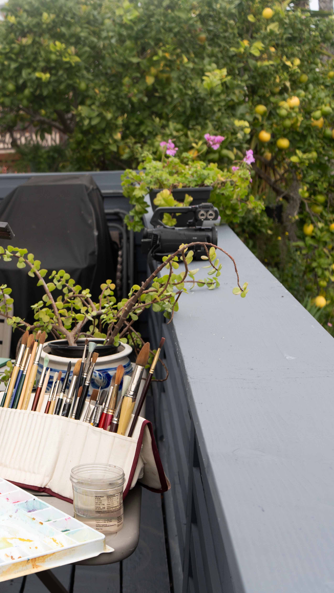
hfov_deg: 18.5
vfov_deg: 34.9
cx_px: -116
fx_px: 945
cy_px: 302
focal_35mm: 60
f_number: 5.6
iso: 100
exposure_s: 1/125
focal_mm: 37
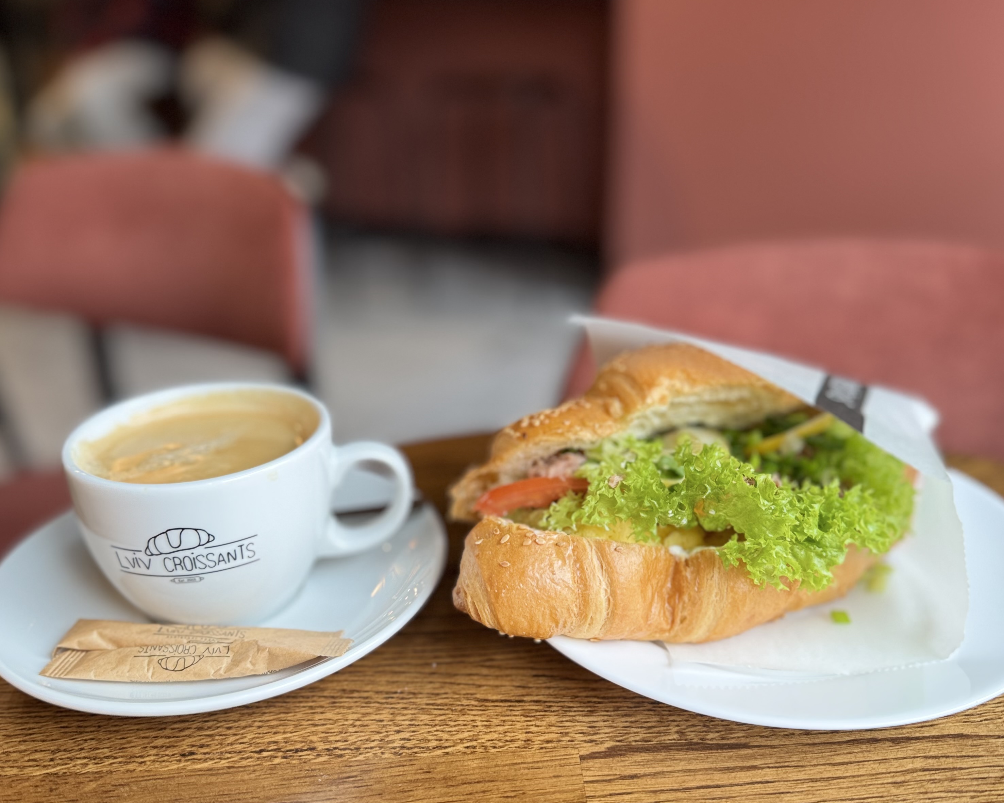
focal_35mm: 32
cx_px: 503
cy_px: 403
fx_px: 951
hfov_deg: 55.7
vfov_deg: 45.8
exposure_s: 1/121
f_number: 1.78
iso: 125
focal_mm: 6.76
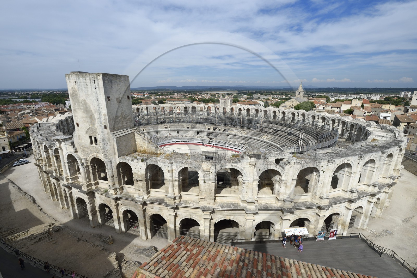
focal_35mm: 14
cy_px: 139
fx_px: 162
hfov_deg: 104.3
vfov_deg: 81.2
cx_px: 208
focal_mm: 14
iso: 200
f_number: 16
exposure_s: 1/250
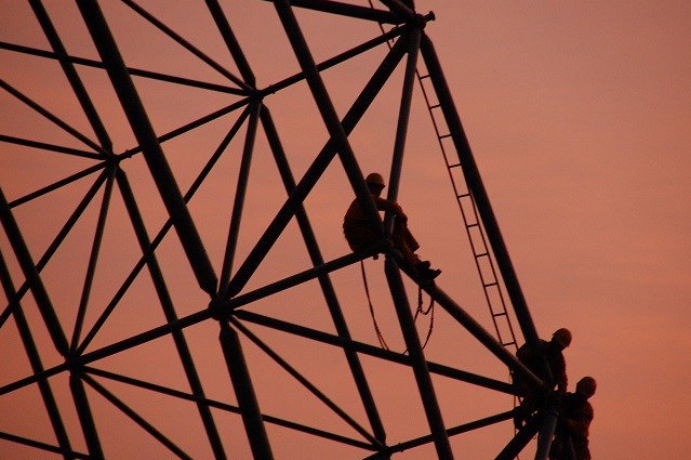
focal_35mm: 342
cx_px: 368
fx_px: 6559
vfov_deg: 4.0
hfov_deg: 6.0
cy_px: 238
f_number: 6.3
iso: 1600
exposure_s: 1/125
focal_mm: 200
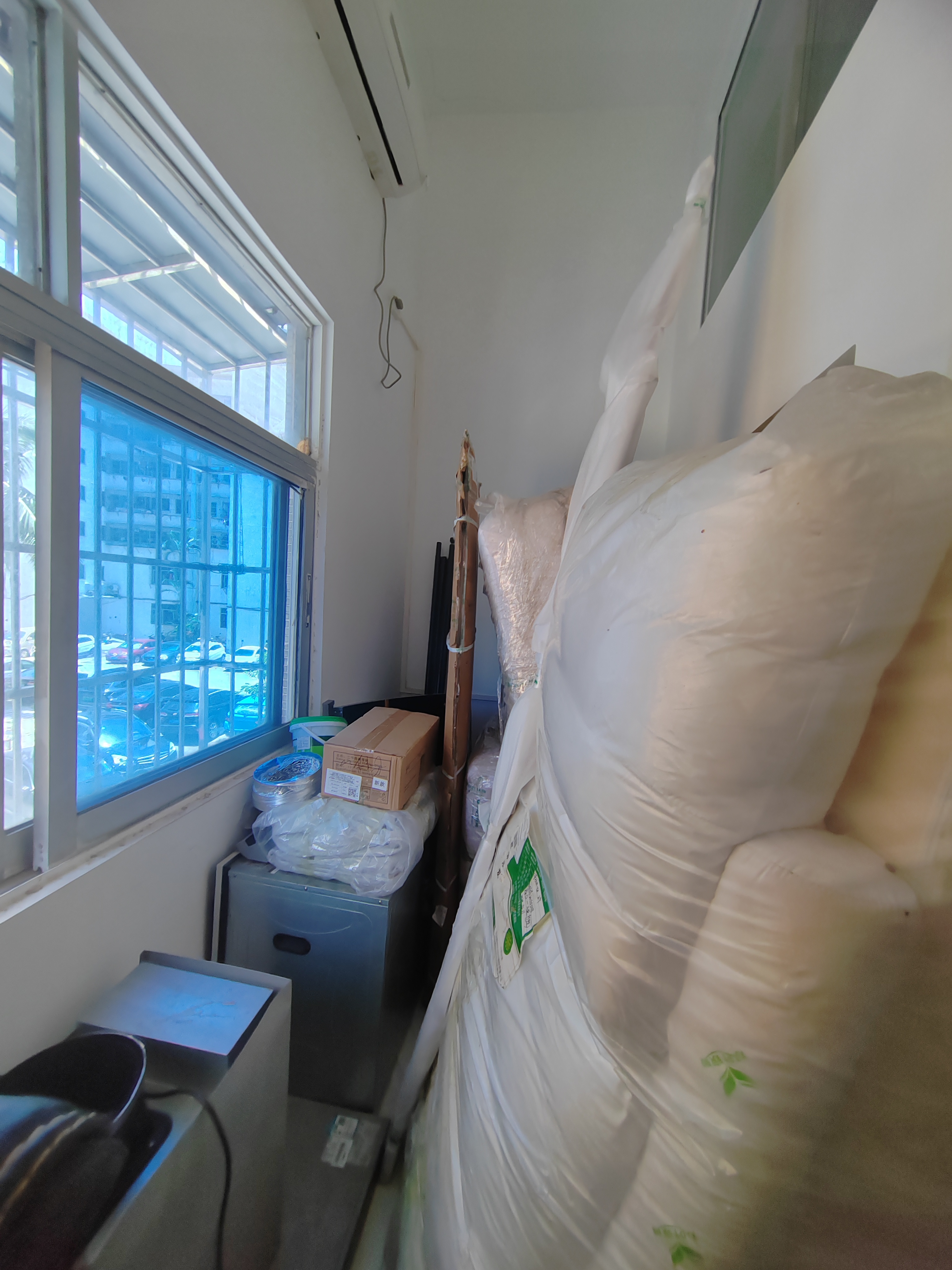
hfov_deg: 89.9
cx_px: 476
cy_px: 635
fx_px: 477
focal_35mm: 13
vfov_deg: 106.2
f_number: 2.2
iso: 160
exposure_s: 1/100
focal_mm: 2.16
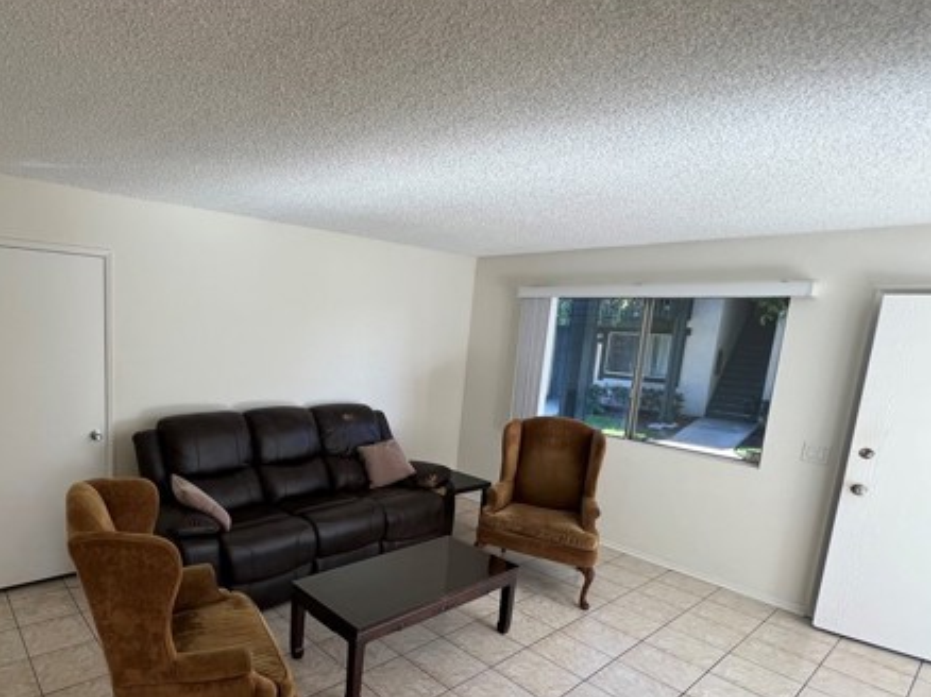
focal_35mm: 19
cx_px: 302
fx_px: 511
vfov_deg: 68.1
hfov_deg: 81.5
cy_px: 412
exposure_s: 1/120
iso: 50
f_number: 1.8
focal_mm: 1.57
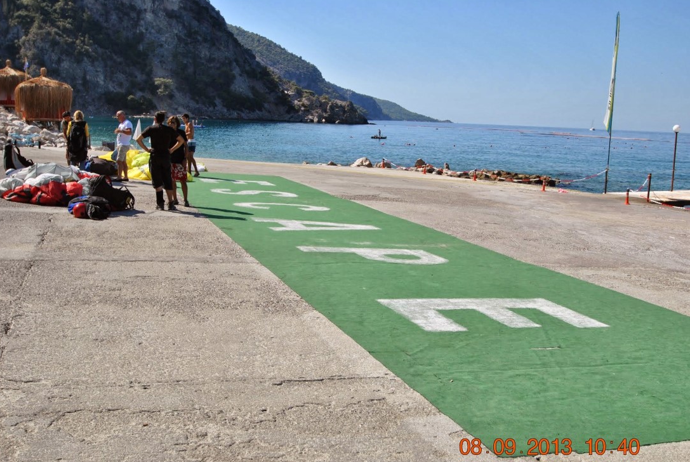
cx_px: 345
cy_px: 240
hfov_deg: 50.6
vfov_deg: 35.2
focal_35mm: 38
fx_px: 729
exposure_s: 1/250
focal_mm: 24
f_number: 8
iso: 100
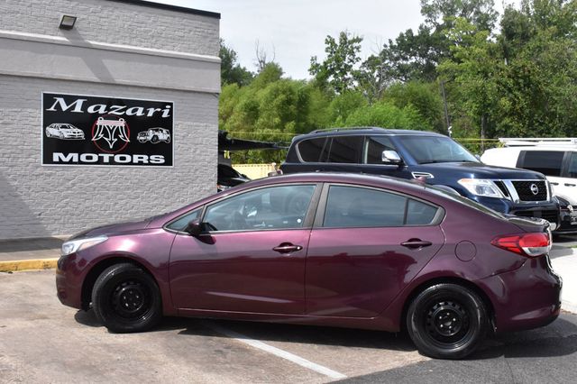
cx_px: 288
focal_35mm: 44
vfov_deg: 30.8
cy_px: 192
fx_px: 697
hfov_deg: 45.0
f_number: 14
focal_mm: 29
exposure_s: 1/2000
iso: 2500
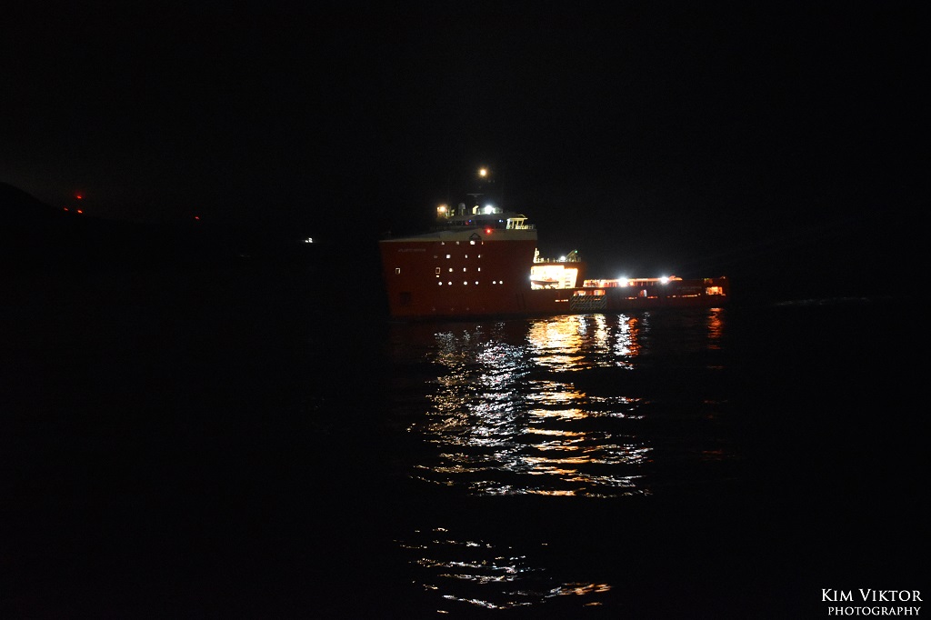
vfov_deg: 10.7
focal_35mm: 128
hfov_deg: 16.1
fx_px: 3296
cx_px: 466
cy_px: 310
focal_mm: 85
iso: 6400
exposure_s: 1/10
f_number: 5.6
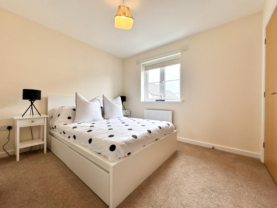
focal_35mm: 14
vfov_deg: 85.7
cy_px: 104
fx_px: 112
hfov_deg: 102.1
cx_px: 138
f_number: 2.2
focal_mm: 2.22
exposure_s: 1/158
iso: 40
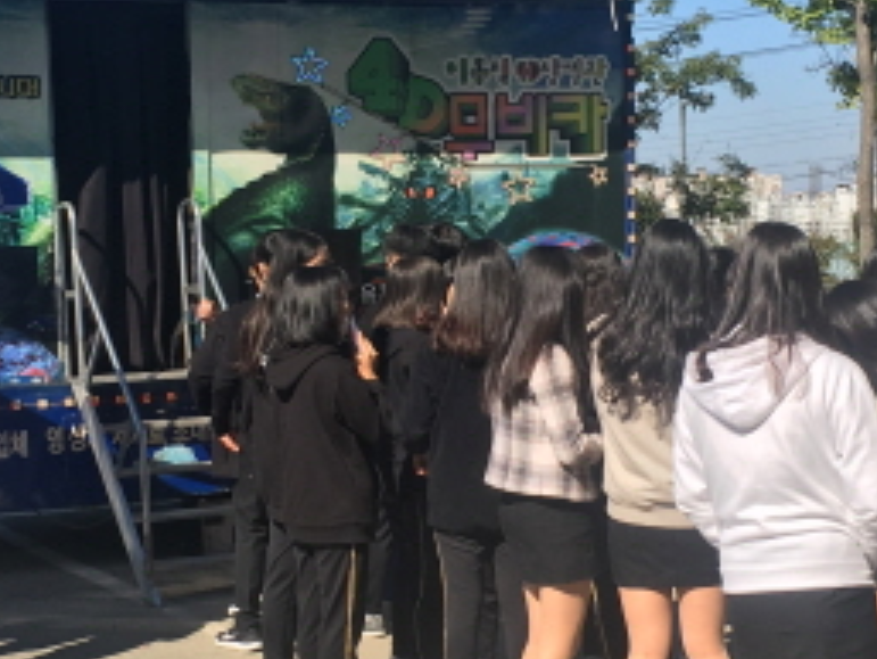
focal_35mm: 79
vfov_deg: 18.7
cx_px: 406
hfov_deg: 24.7
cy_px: 374
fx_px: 2002
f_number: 2.2
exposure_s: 1/1261
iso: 25
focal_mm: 4.15
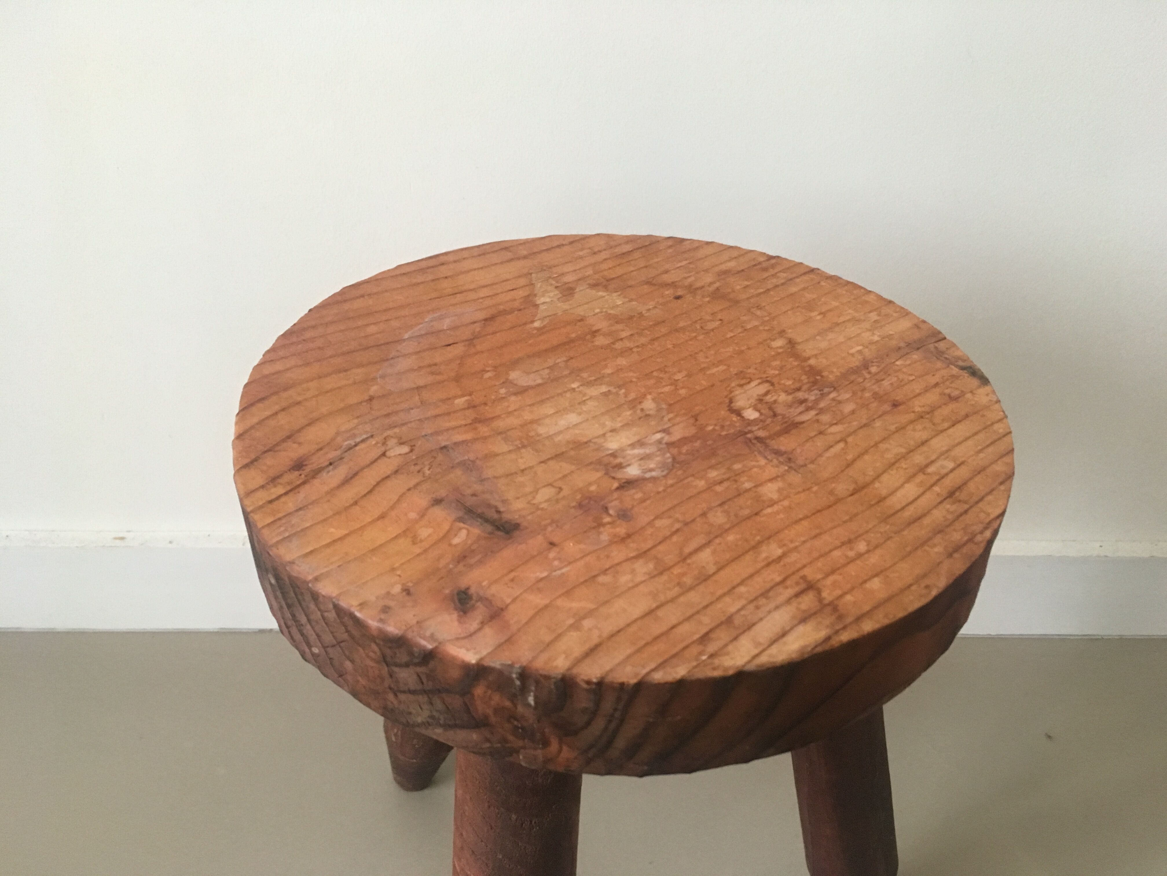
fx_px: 978
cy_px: 438
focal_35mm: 29
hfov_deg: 61.7
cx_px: 584
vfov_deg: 48.2
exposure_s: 1/33
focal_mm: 4.15
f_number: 2.2
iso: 200
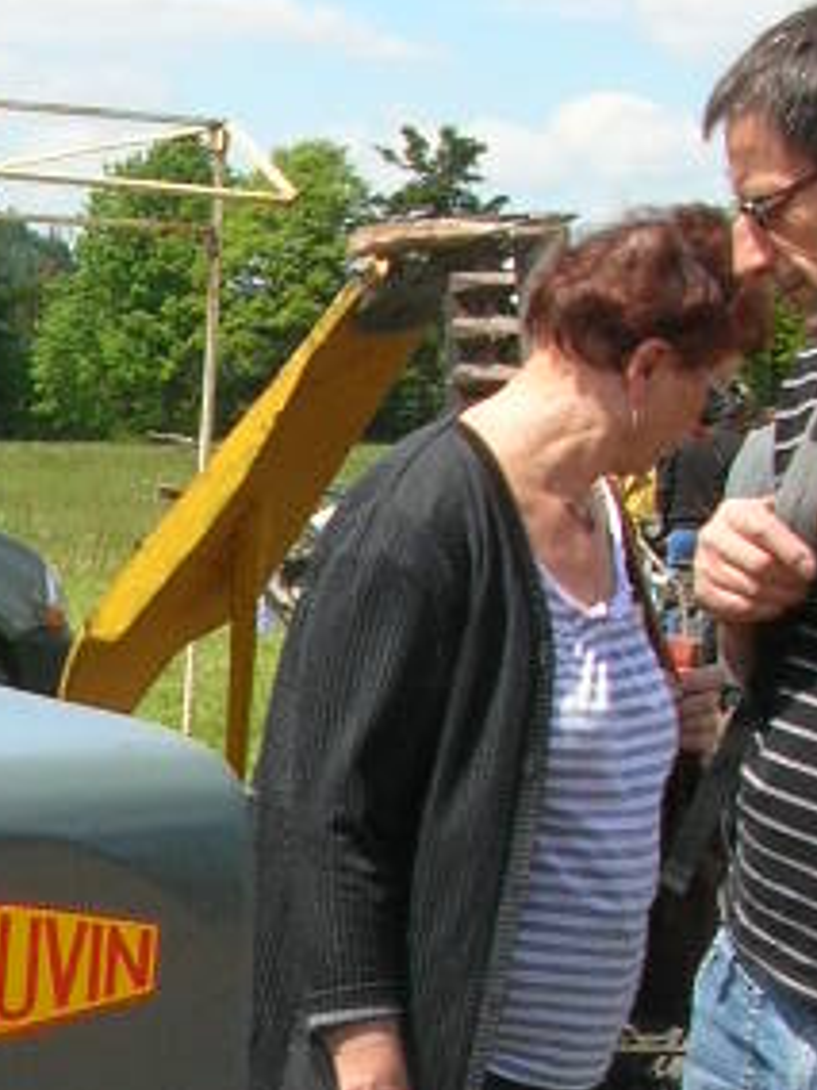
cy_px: 1332
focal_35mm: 126
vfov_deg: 15.1
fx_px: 3965
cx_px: -268
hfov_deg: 11.4
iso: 50
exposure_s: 1/192
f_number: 5.6
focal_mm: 5.8
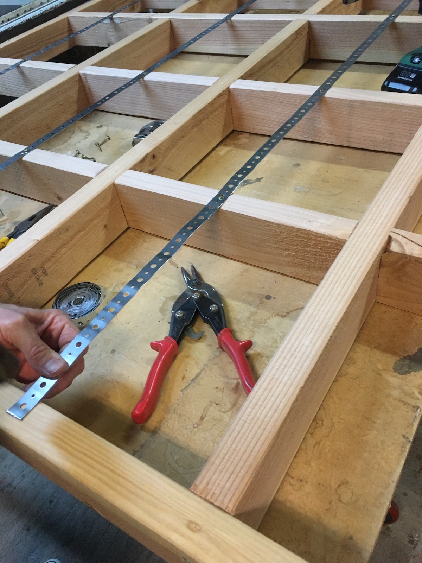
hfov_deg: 48.2
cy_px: 282
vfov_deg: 61.7
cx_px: 211
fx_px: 471
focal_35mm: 29
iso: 160
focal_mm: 4.15
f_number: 2.2
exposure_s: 1/30
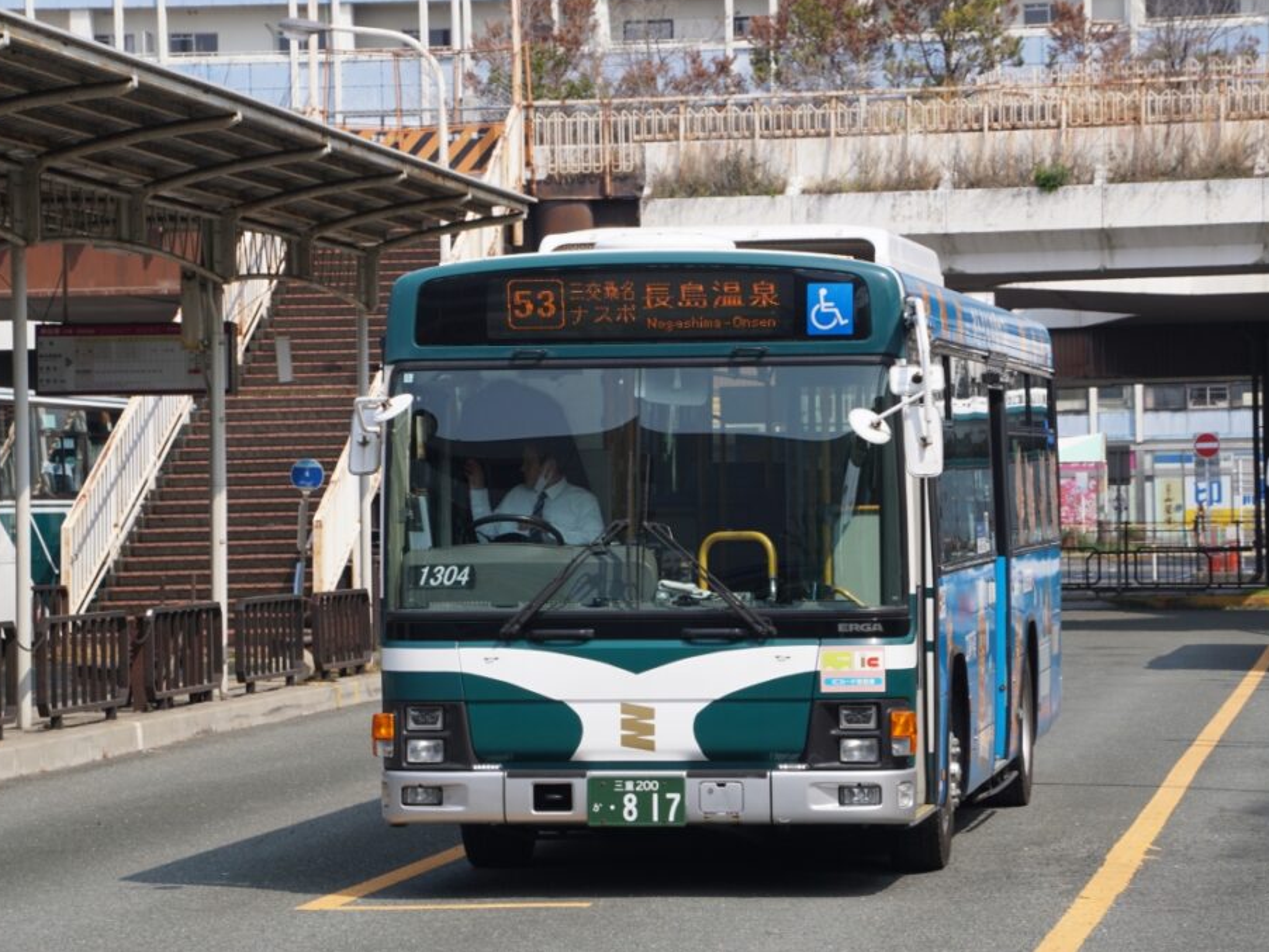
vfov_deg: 11.3
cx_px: 657
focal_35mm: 131
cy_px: 474
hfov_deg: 15.0
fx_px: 4804
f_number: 13
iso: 100
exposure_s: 1/100
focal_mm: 80
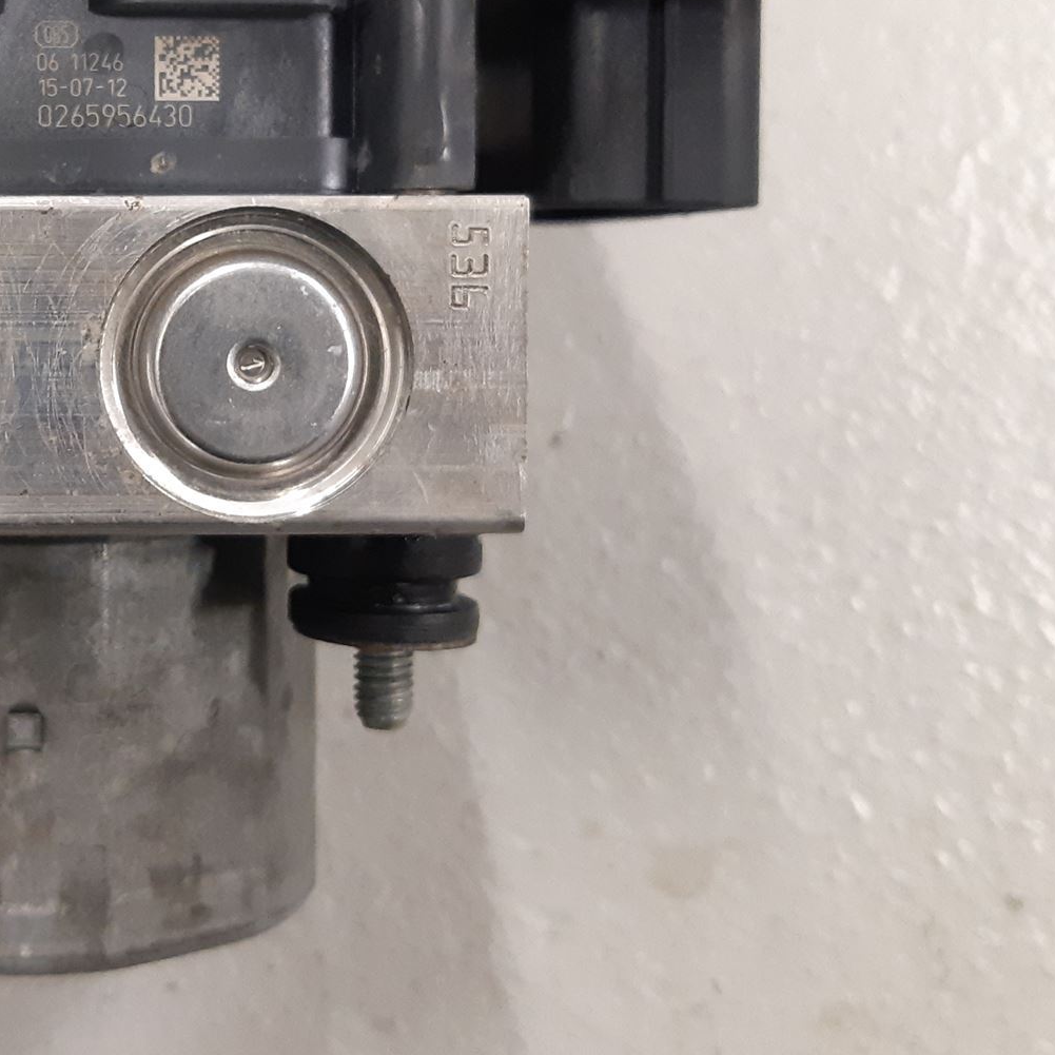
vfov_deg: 35.8
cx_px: 65
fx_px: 1621
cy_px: 364
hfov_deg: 33.7
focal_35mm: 47
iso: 250
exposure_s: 1/50
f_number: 1.7
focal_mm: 3.93
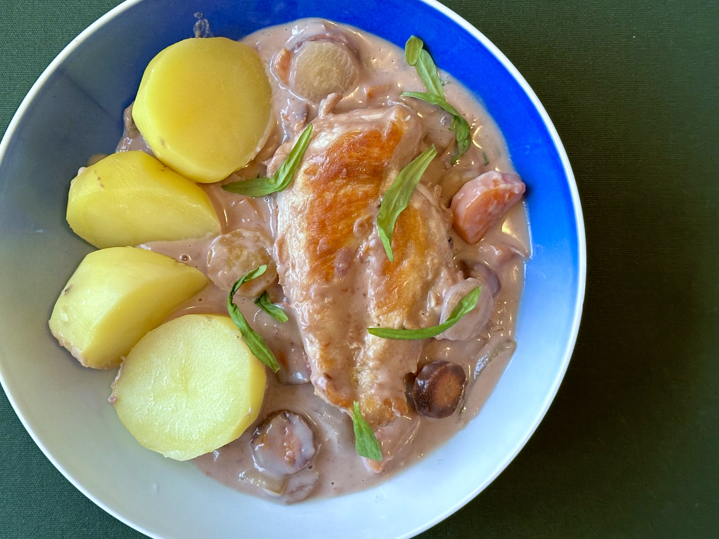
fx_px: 1225
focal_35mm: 59
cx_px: 286
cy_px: 264
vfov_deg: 24.8
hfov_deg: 32.6
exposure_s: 1/50
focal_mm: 6.86
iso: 250
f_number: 1.78
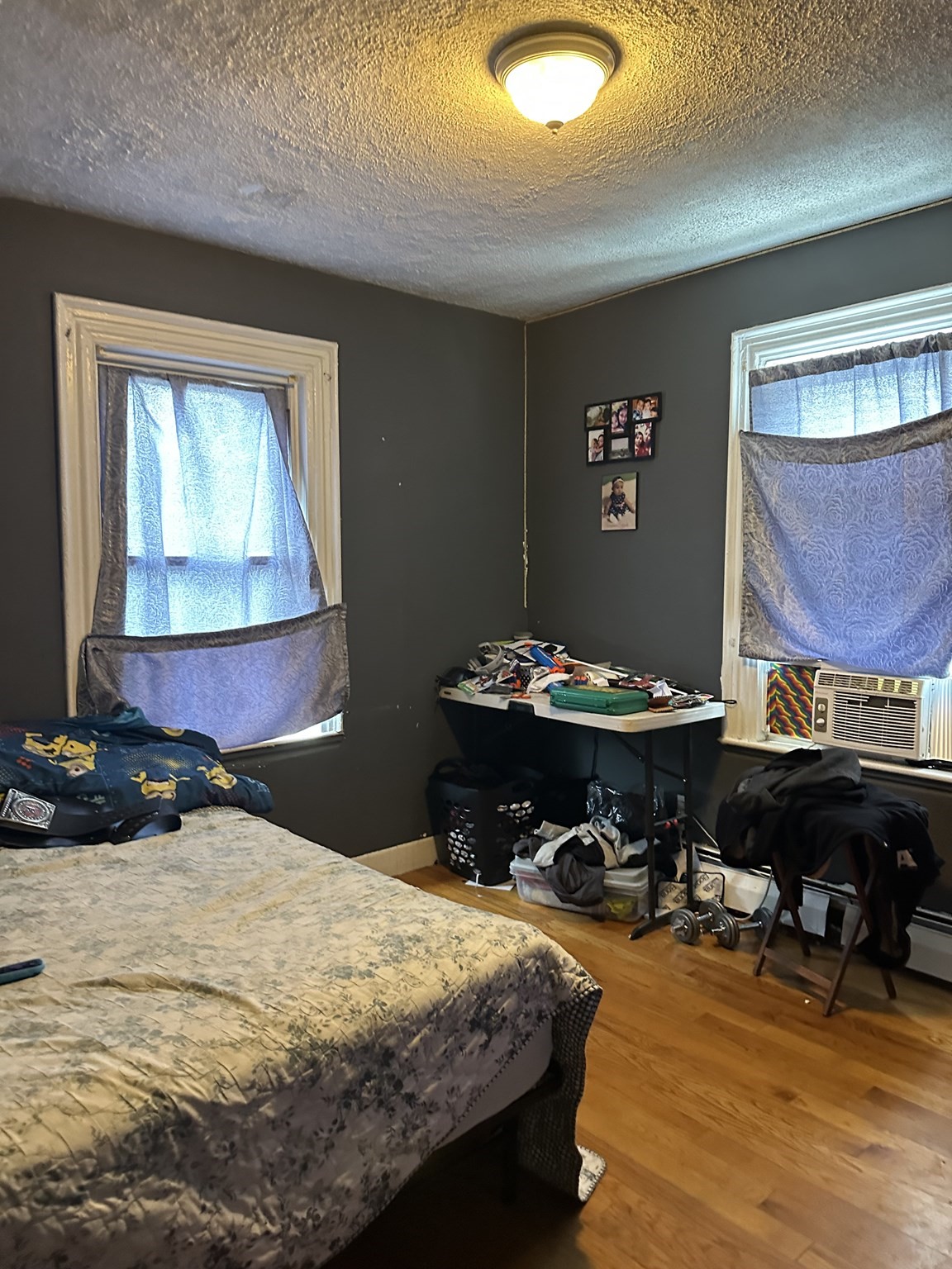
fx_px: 880
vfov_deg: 71.6
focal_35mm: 24
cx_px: 476
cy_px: 634
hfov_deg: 56.8
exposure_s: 1/60
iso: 800
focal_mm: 6.86
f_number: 1.78
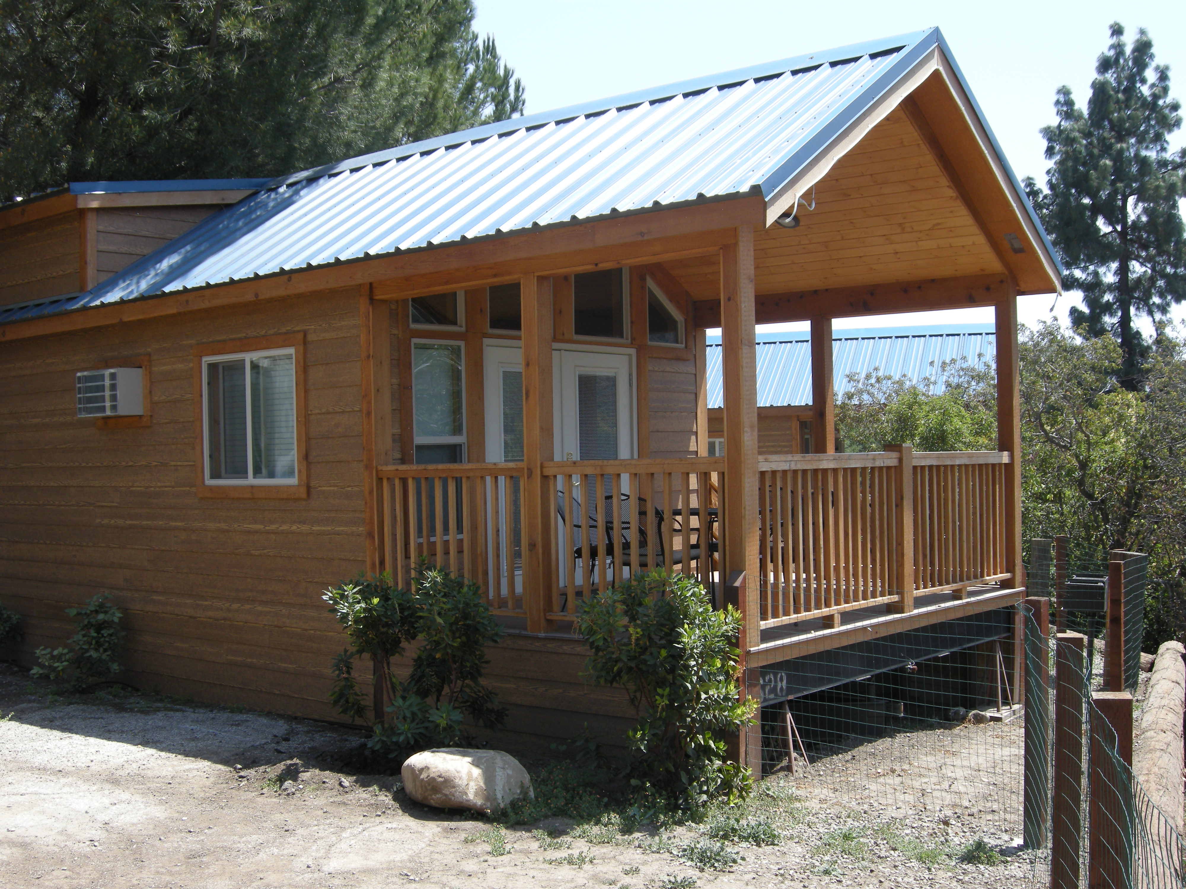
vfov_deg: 36.0
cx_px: 593
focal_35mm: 40
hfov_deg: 46.8
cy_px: 444
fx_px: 1370
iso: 64
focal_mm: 8.5
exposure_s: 1/171
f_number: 4.5
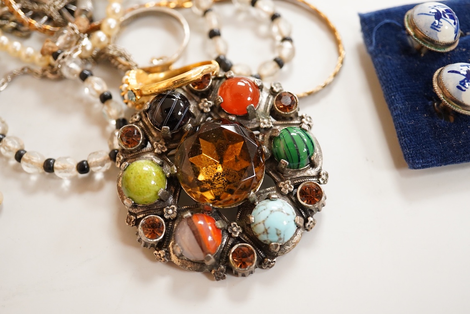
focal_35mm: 45
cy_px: 157
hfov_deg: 43.6
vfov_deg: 29.9
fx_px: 587
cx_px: 235
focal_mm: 30
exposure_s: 1/100
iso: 2500
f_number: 4
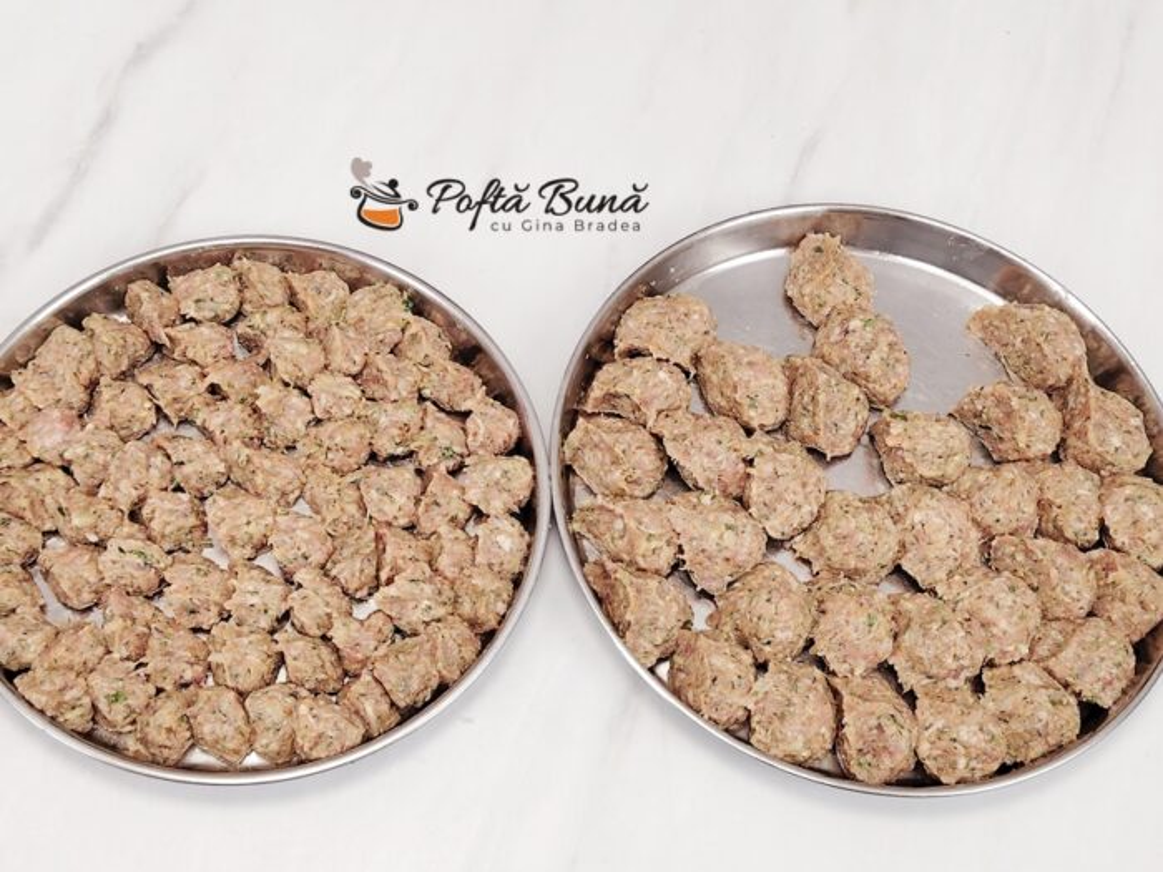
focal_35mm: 47
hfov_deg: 40.4
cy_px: 436
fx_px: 1579
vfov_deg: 30.9
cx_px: 582
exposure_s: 1/50
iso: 313
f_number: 1.75
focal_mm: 5.25
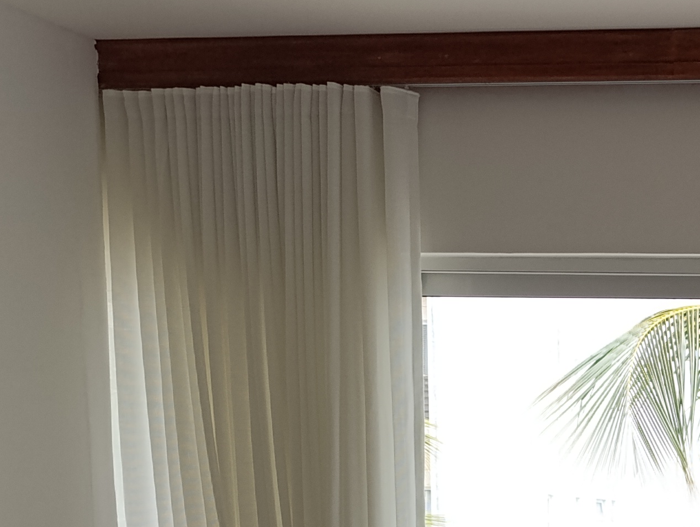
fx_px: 1499
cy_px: 745
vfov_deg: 18.2
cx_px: 976
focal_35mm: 74
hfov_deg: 22.6
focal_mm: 6.14
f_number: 1.6
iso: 50
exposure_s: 1/110
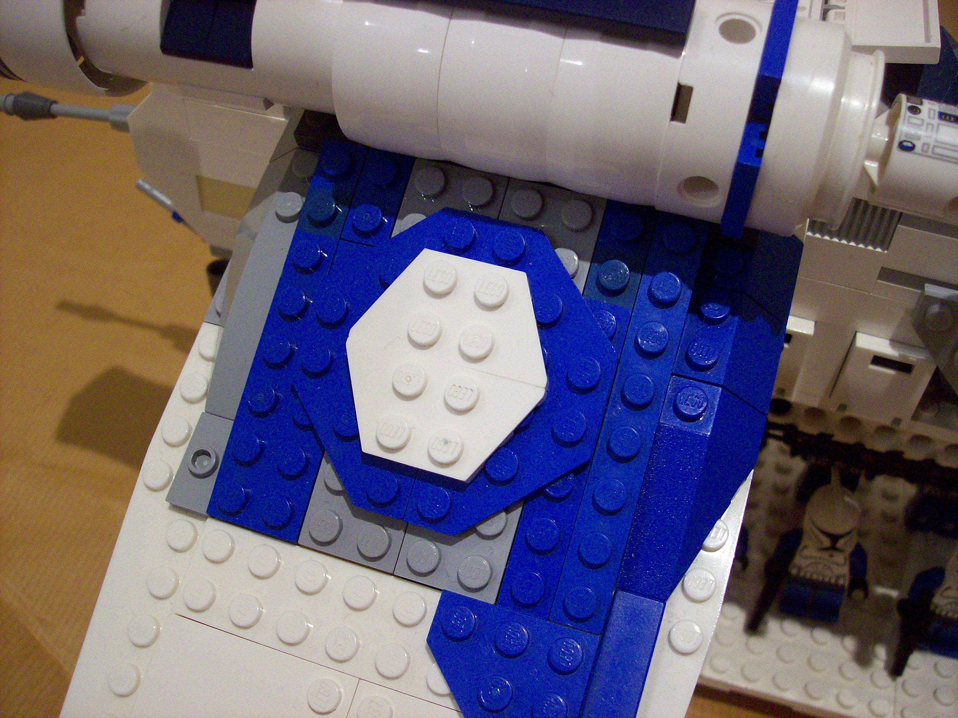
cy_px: 359
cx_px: 479
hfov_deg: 51.4
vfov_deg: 39.6
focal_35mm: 36
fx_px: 996
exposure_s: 1/31.9
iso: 160
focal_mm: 6
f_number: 2.7
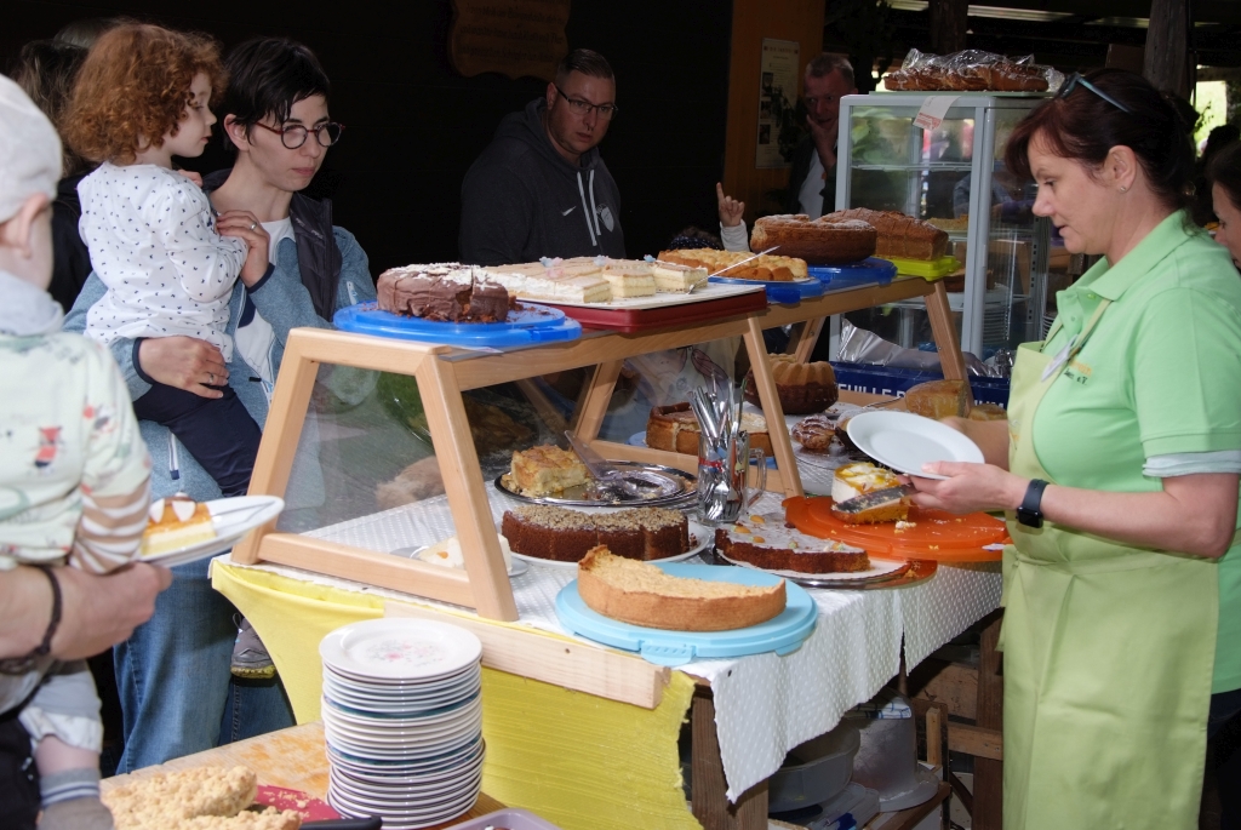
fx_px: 1656
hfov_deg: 41.1
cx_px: 620
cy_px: 415
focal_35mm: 48
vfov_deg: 28.1
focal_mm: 32
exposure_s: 1/90
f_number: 5
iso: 250
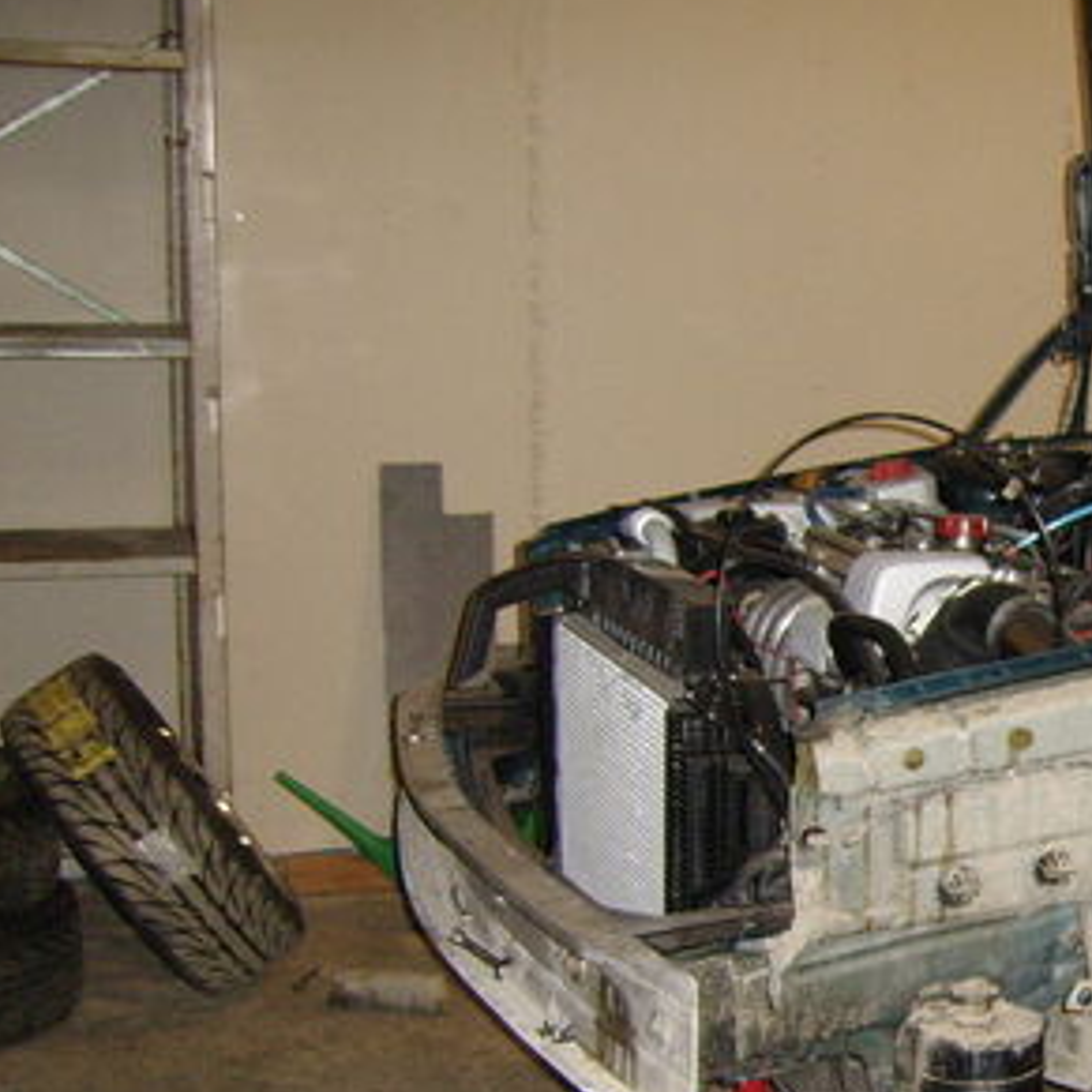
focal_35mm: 68
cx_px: 1103
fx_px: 2427
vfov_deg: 25.2
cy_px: 751
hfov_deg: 24.2
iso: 200
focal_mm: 5.95
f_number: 2.8
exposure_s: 1/30
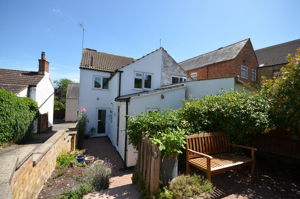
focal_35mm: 15
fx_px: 125
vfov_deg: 77.1
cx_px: 150
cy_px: 100
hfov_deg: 100.5
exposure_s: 1/250
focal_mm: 10
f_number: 8
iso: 140
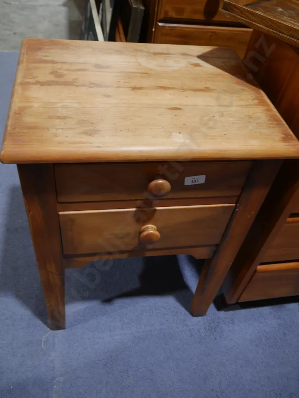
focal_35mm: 30
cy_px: 199
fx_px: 345
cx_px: 150
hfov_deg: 46.8
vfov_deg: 59.9
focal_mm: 15
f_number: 3.6
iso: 250
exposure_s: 1/60
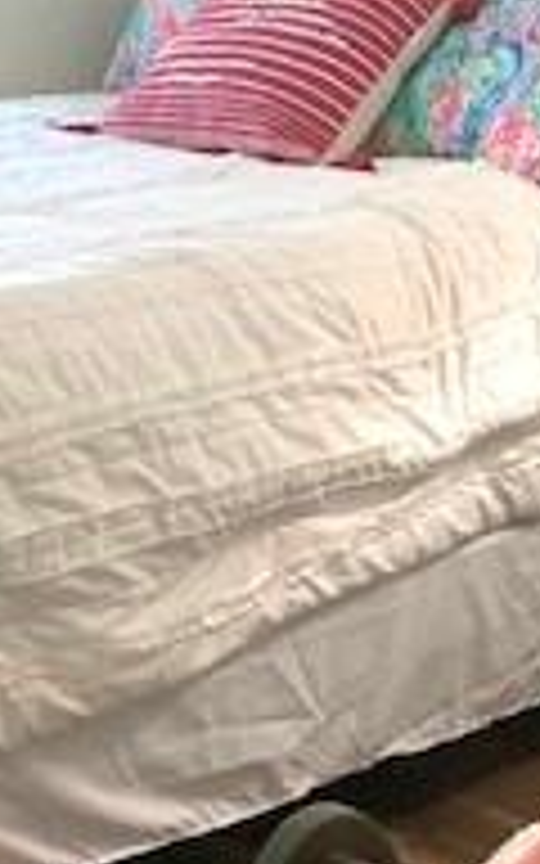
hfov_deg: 13.0
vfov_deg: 22.3
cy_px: 176
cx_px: 932
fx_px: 2166
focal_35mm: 92
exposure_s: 1/60
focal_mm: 4.25
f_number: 1.8
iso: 160
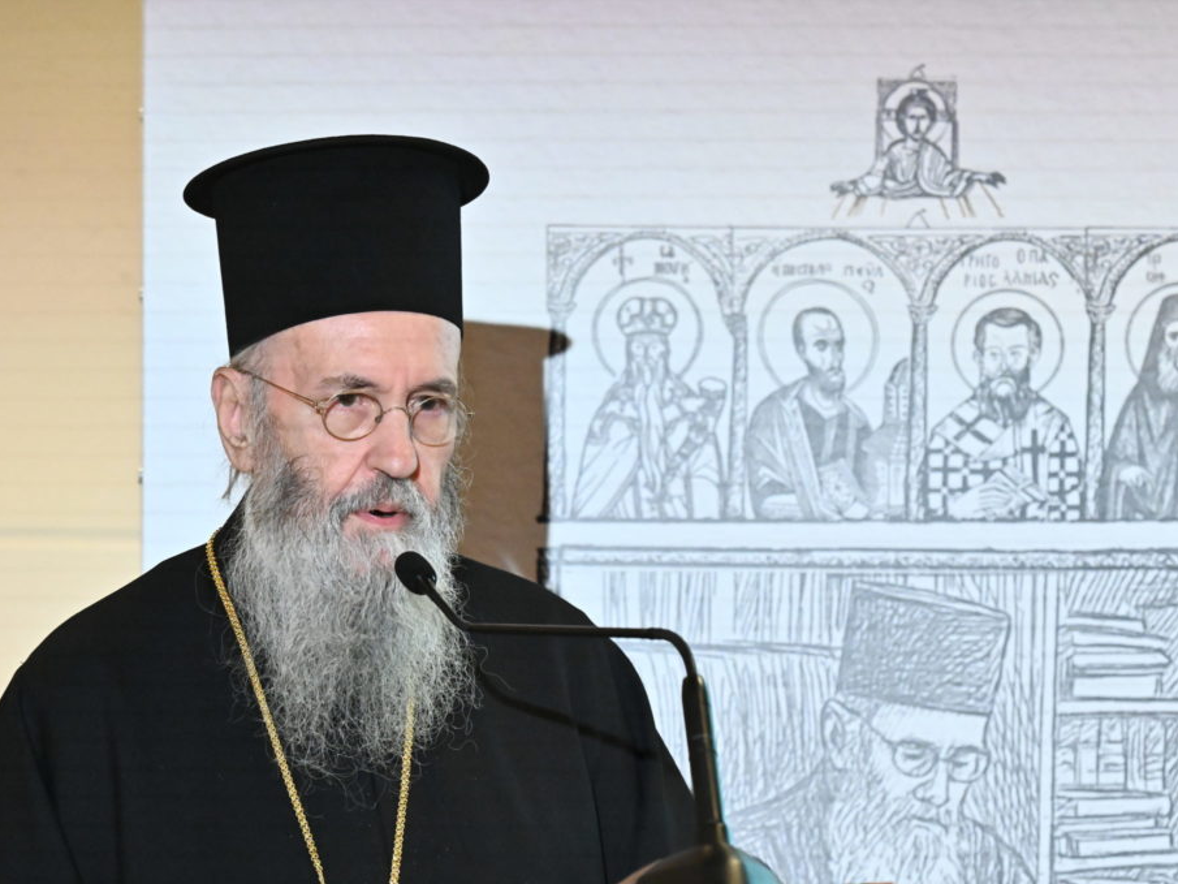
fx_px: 14805
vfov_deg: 3.4
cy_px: 443
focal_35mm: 435
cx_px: 642
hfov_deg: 4.6
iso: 9000
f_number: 8
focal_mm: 400
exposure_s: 1/100
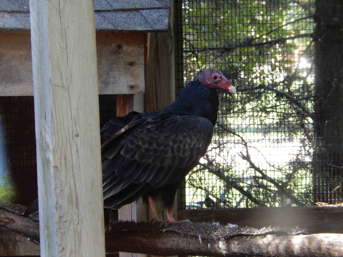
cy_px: 128
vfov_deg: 8.8
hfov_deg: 11.7
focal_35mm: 169
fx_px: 1675
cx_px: 172
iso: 400
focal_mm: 30.3
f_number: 5.7
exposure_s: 1/60
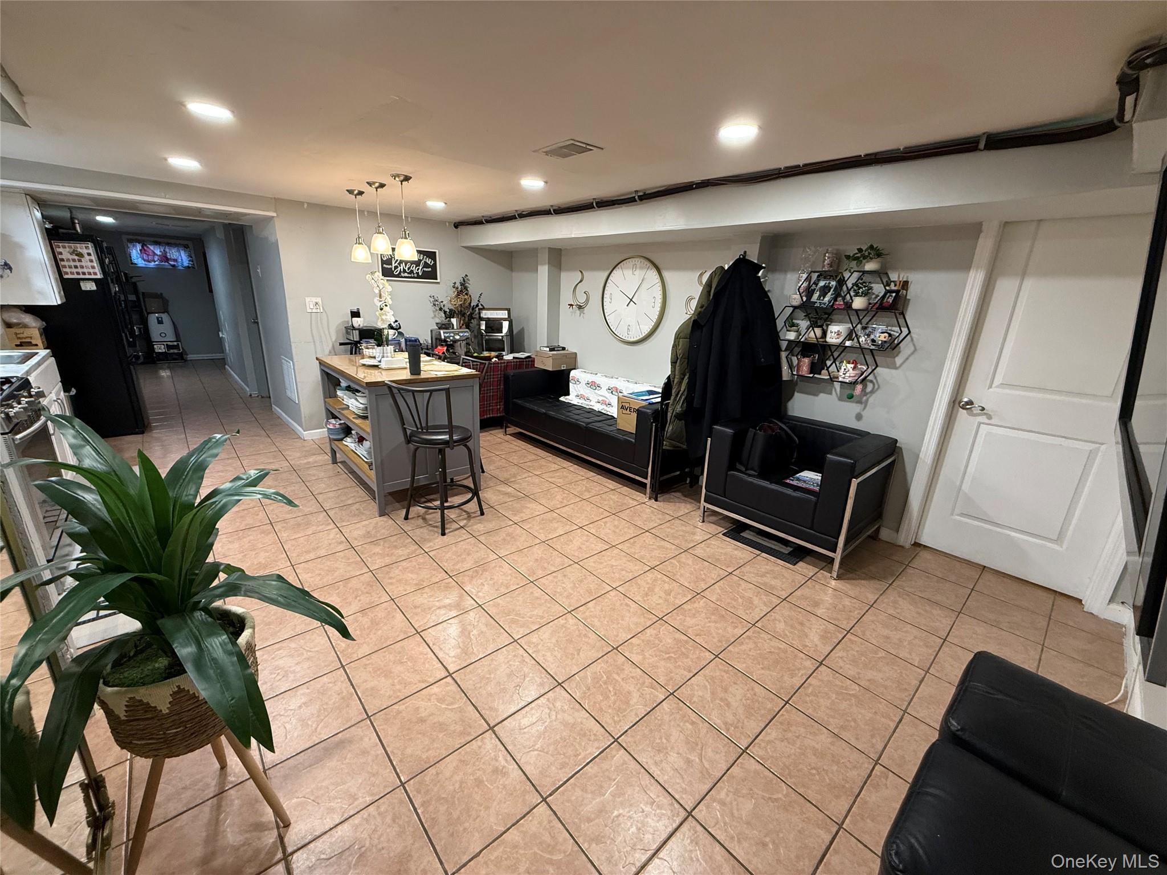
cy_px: 438
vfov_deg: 85.7
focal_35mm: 14
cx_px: 584
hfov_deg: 102.1
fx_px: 472
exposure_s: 1/60
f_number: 2.2
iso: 250
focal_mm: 2.22
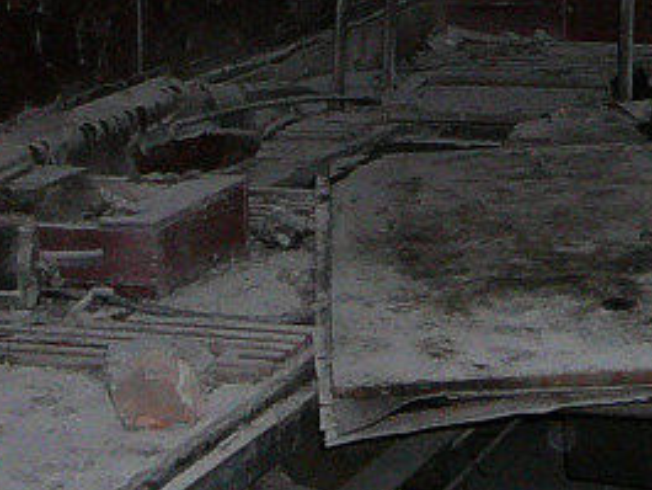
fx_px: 2544
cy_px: -42
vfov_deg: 10.9
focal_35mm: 135
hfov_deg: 14.3
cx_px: 711
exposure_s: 1/30
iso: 200
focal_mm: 5.2
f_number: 2.8
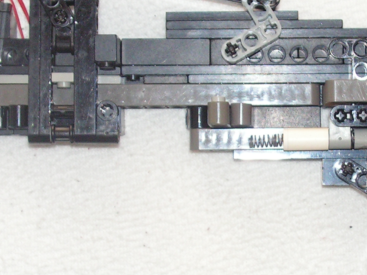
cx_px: 272
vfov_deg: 10.7
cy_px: 162
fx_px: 1463
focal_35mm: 138
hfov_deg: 14.3
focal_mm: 9.6
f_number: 3.3
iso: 200
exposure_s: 1/60
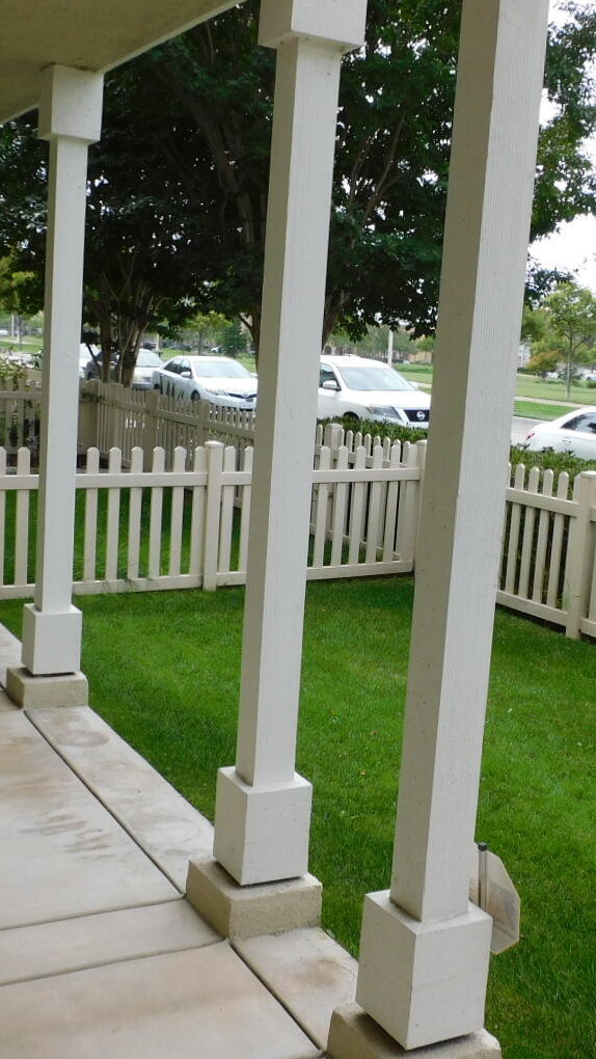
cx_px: 350
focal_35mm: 41
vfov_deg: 49.4
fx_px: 1152
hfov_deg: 29.0
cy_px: 520
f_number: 3.3
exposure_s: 1/800
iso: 125
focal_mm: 4.3
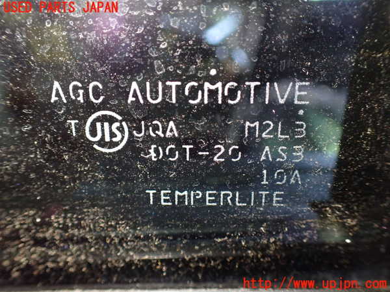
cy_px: 146
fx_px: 338
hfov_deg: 60.0
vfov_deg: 46.8
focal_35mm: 30
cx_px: 195
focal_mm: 5.4
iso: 1000
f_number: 2.3
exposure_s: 1/30
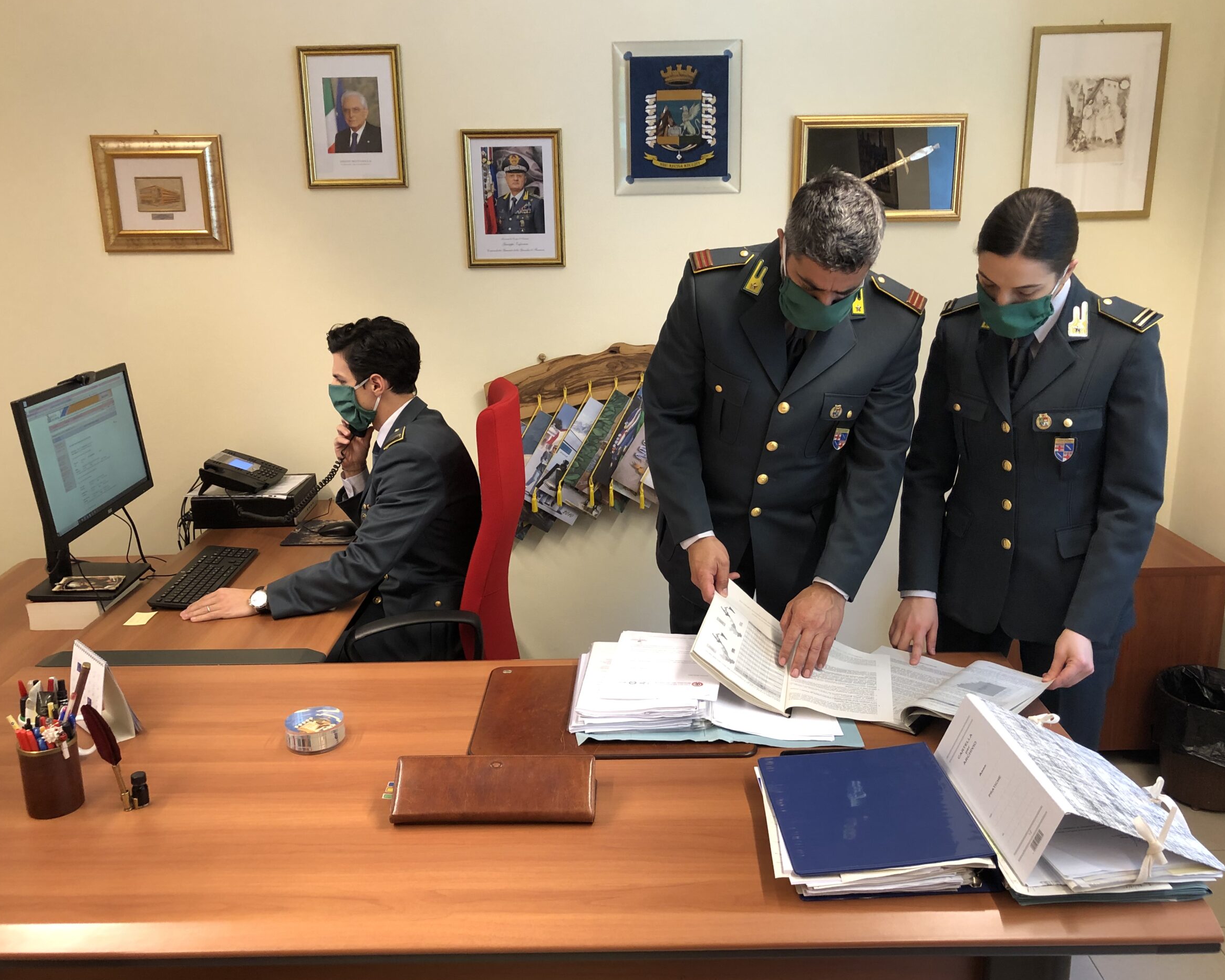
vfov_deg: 48.5
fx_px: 1088
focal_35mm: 30
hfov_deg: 58.8
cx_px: 618
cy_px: 482
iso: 40
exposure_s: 1/25
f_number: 1.8
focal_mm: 3.99
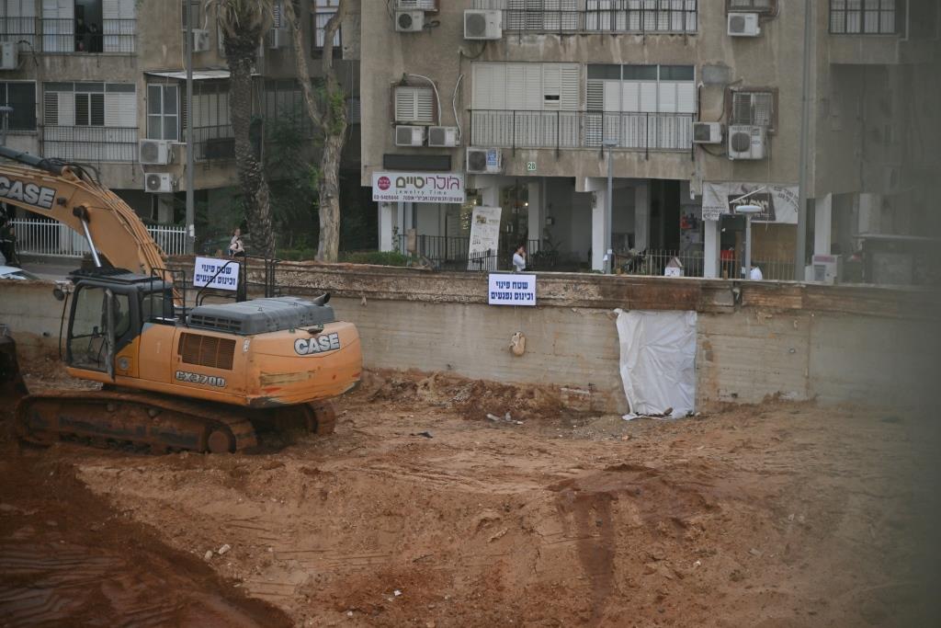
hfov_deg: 17.1
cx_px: 470
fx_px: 3137
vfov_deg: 11.4
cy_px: 314
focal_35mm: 120
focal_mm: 120
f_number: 4
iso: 400
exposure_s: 1/4000
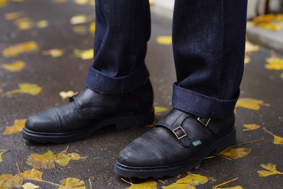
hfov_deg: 23.9
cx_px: 142
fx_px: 669
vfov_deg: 16.1
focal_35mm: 85
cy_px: 94
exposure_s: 1/80
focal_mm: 85
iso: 125
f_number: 2.8
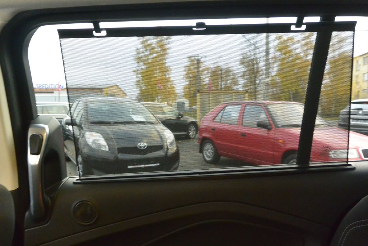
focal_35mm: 29
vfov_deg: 45.0
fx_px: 296
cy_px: 123
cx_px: 184
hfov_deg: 63.7
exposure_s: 1/30
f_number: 3.5
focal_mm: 11
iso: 1800
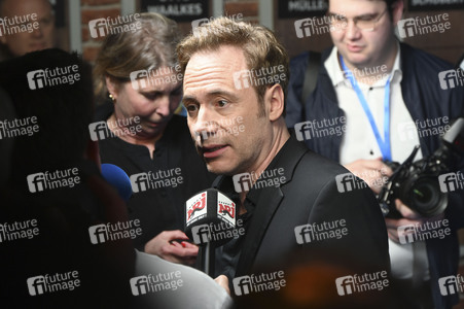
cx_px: 232
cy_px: 154
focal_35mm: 115
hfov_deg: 17.8
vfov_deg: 11.9
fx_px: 1481
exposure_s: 1/160
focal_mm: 115
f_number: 6.3
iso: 640
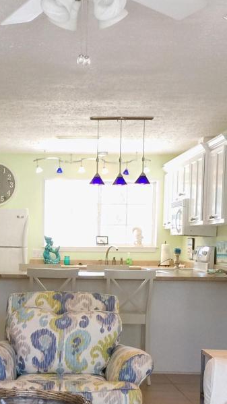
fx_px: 770
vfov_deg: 28.8
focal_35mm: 72
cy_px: 311
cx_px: -3
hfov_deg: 16.4
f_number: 2.2
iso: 32
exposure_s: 1/30
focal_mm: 4.15
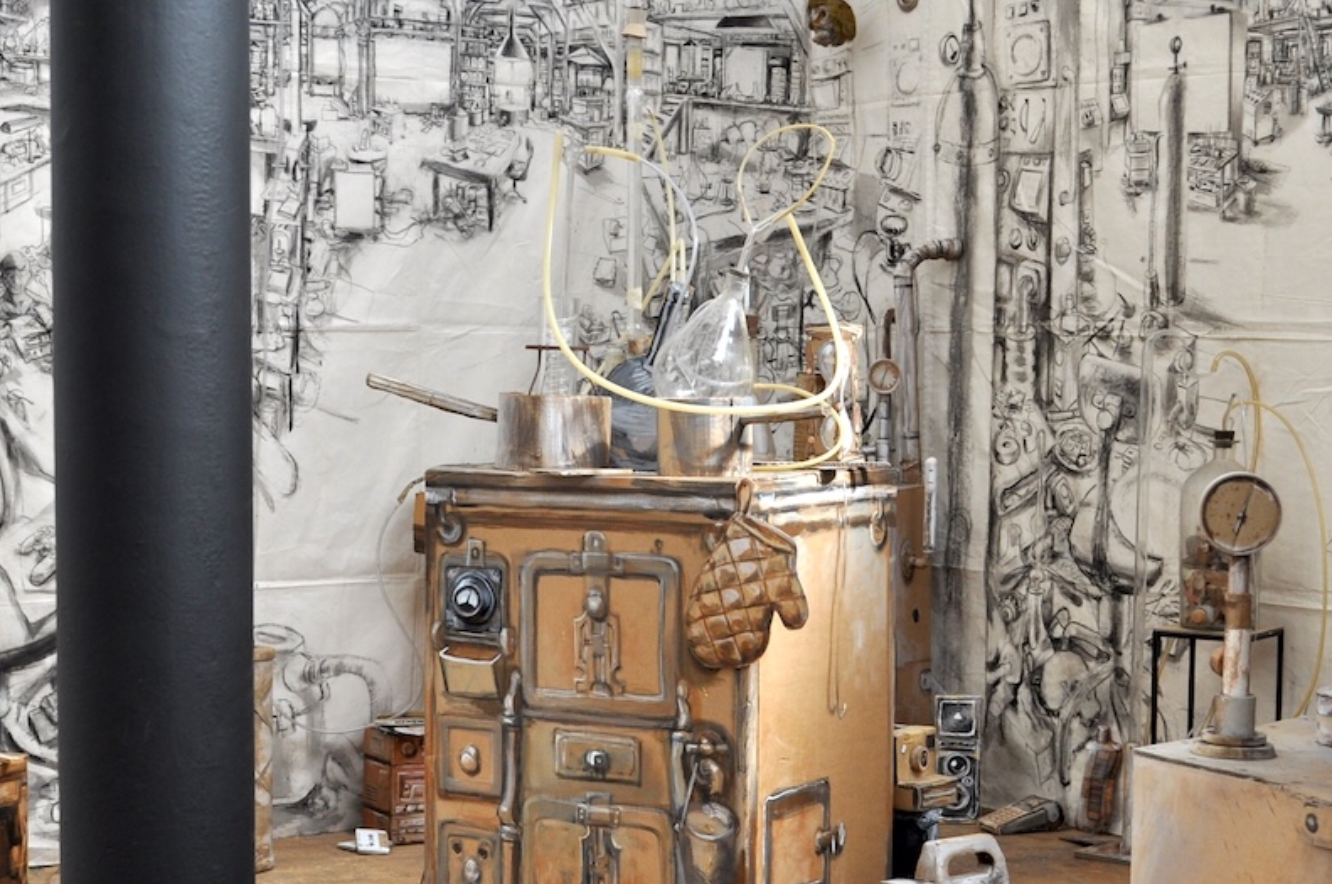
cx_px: 617
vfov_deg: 17.4
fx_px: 2878
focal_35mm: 78
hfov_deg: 26.1
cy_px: 550
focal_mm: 29
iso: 400
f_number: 5.6
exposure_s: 1/125
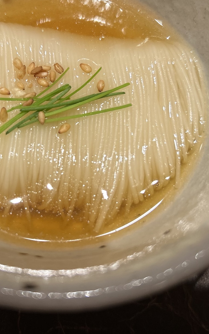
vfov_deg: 44.1
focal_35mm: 45
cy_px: 132
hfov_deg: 28.3
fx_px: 410
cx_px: 57
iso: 64
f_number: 1.5
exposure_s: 1/100
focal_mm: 5.7
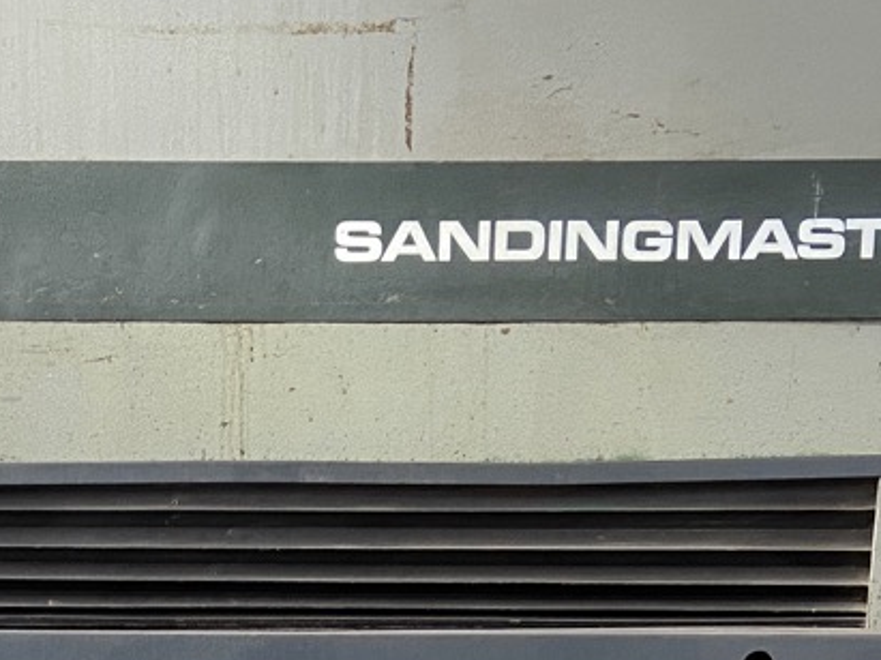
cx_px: 79
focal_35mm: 81
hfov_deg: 23.5
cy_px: 941
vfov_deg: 16.8
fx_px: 2061
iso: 125
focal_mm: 4.25
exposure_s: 1/62
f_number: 1.8
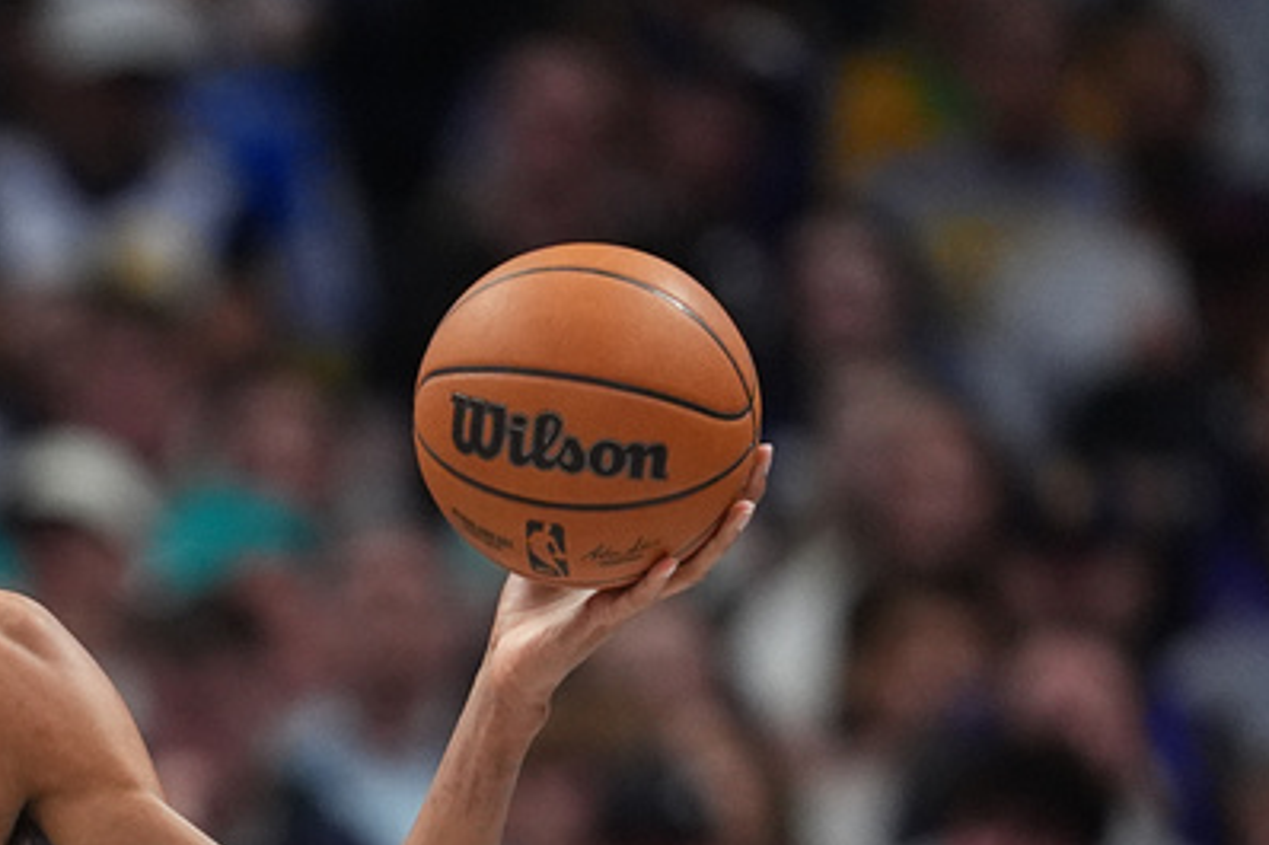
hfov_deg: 2.0
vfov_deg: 1.3
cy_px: 998
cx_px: -348
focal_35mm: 1029
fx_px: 36255
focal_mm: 400
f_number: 3.2
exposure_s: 1/2000
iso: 5000
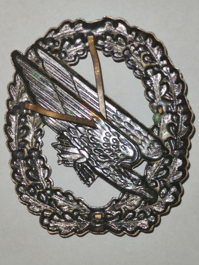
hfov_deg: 21.6
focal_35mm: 68
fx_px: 521
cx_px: 100
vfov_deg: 28.6
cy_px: 132
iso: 80
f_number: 1.95
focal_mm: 5.52
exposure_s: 1/100
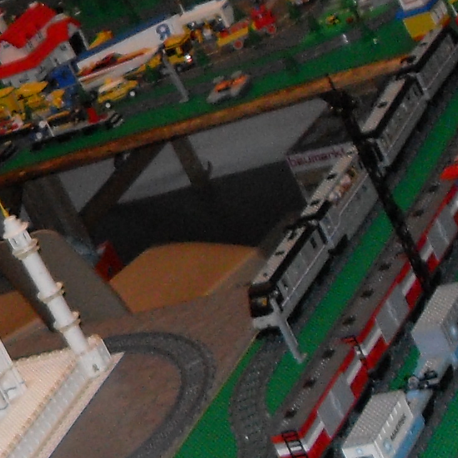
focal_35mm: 146
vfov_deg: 12.0
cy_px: 251
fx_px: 2185
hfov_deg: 11.6
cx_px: -188
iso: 200
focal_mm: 6.3
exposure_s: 1/45
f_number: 2.8
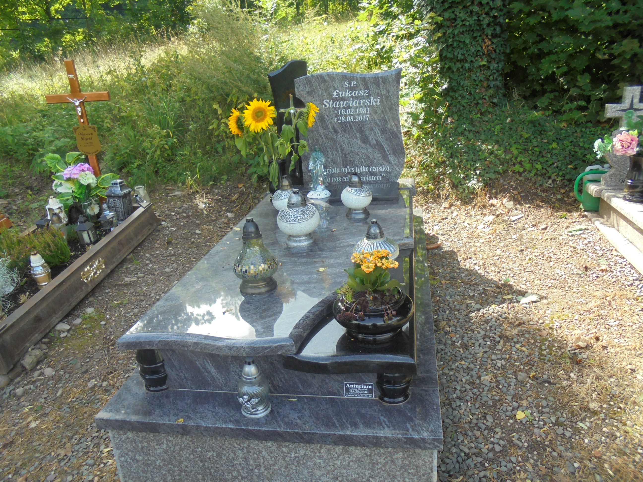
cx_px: 322
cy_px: 241
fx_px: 483
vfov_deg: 53.1
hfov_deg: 67.3
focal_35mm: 26
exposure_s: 1/160
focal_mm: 4.6
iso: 100
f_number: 3.5
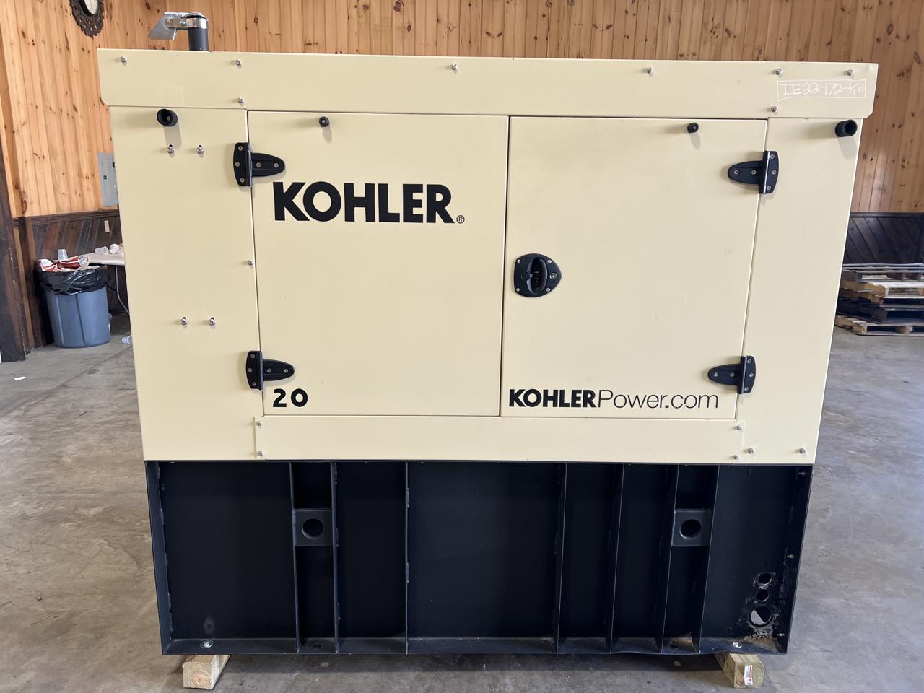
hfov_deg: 67.3
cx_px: 462
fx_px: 694
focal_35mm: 26
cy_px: 346
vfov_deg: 53.1
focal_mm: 5.7
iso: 80
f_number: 1.5
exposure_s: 1/121
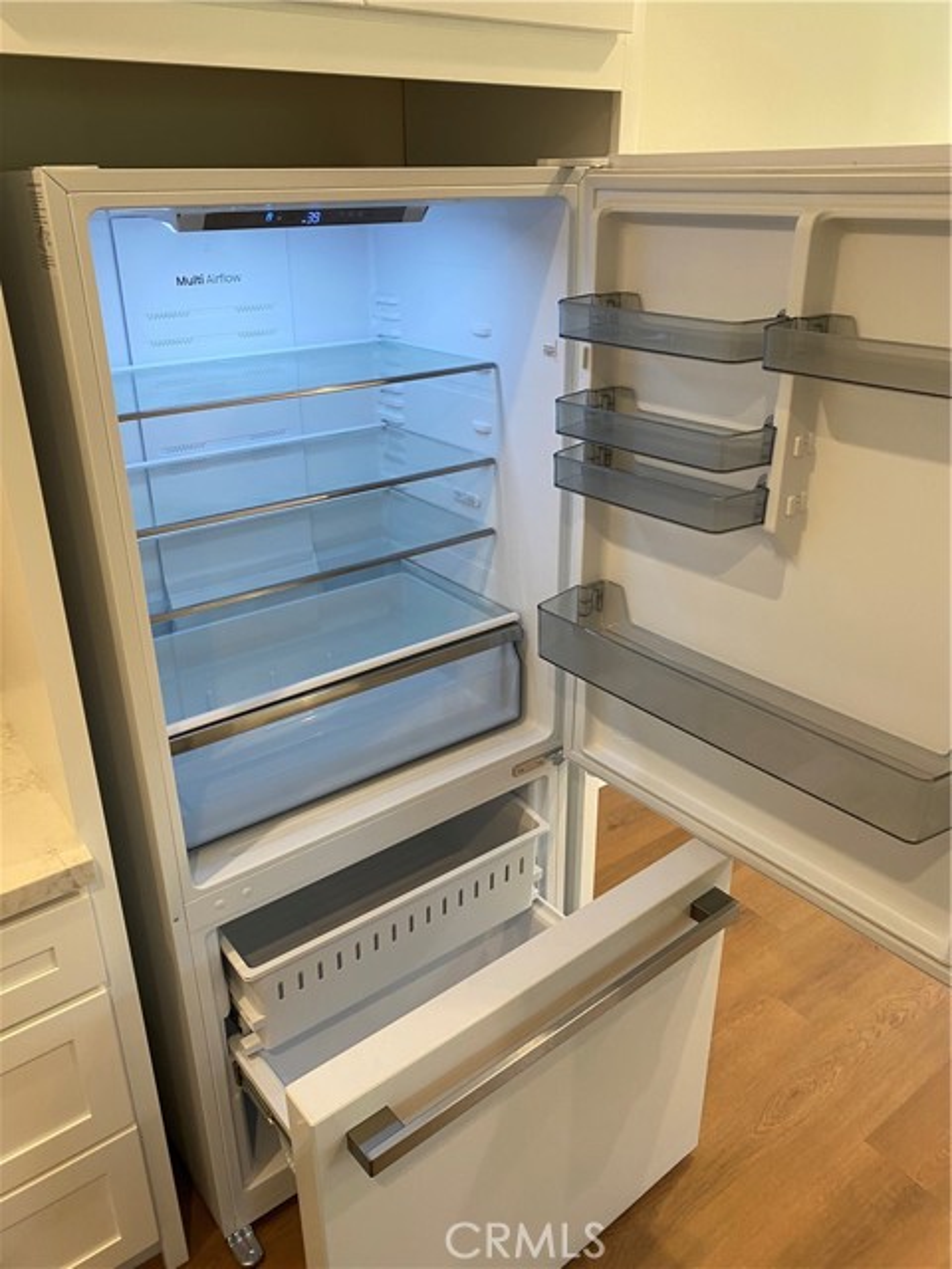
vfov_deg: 67.3
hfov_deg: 53.1
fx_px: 953
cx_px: 476
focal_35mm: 26
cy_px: 634
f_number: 1.8
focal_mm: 4.25
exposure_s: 1/60
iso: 80
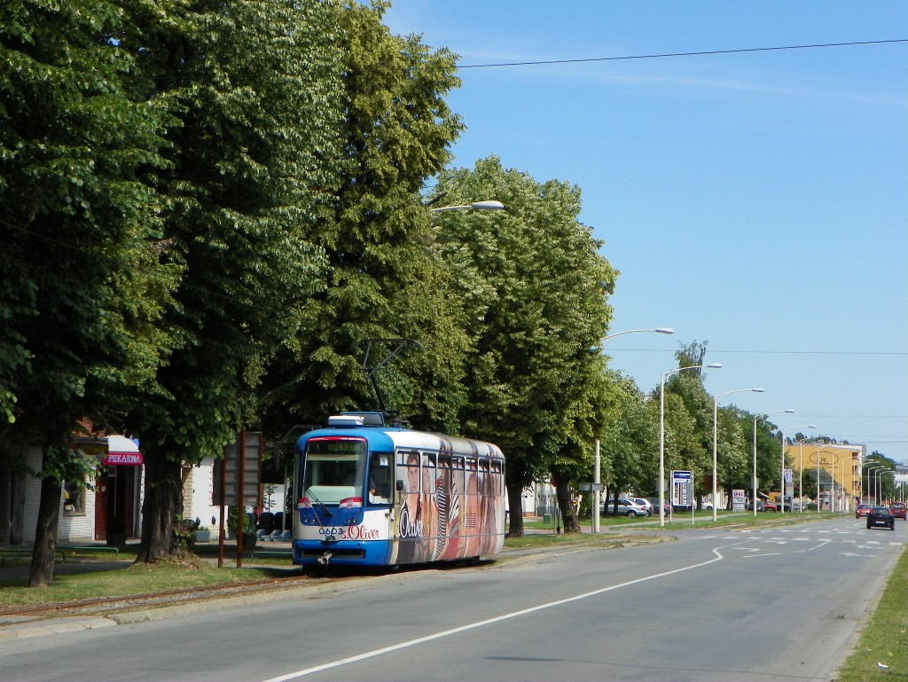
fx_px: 2047
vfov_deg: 18.9
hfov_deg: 25.0
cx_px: 454
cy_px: 341
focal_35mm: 78
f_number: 7.1
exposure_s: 1/320
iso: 100
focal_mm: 13.8
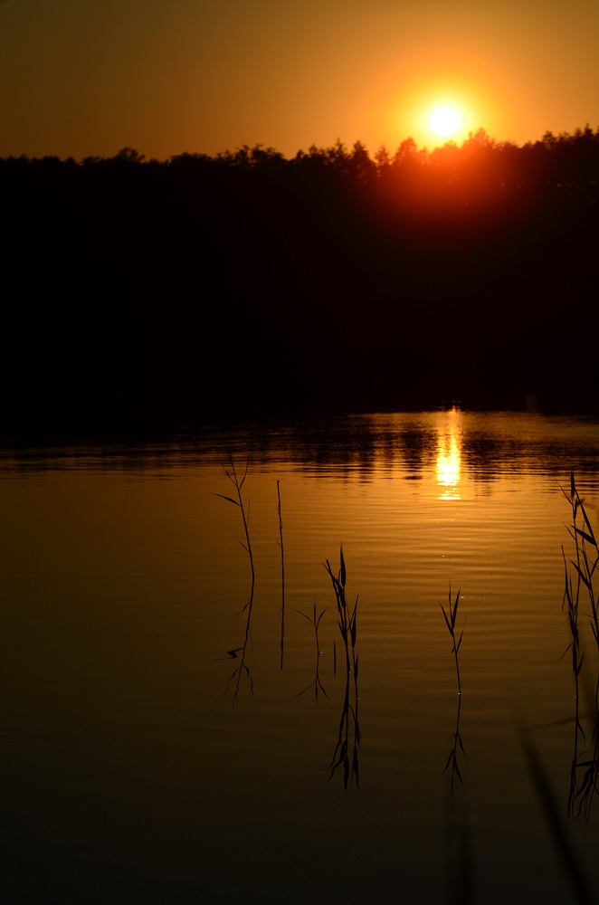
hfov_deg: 13.0
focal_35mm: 105
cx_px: 300
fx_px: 2633
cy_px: 452
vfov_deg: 19.5
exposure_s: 1/8000
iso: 100
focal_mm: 70
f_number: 4.5
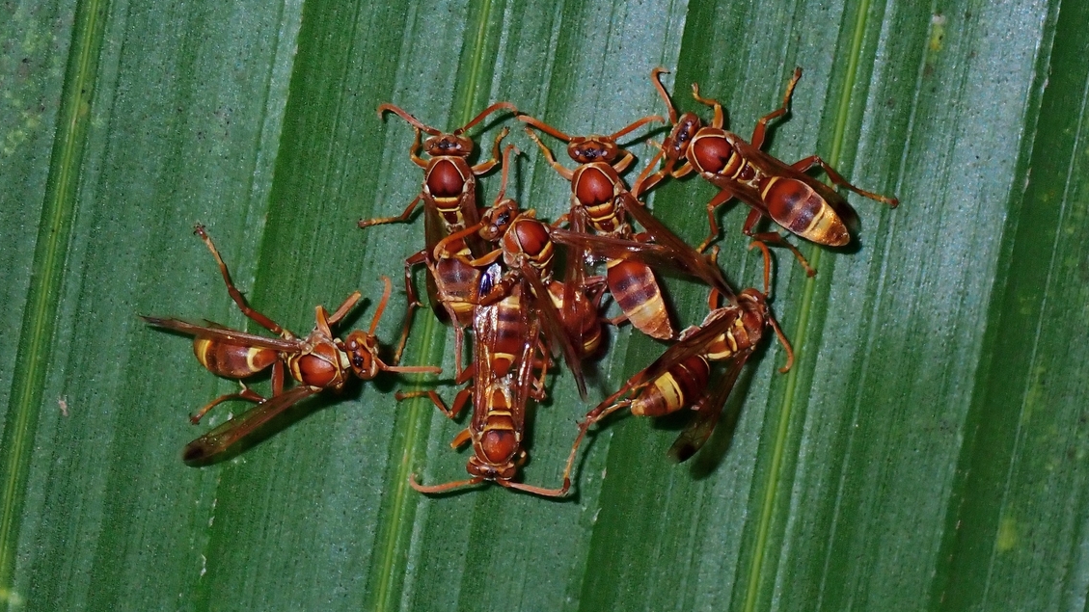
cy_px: 283
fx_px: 3176
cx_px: 545
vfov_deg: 11.0
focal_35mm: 110
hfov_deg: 19.5
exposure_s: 1/200
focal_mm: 18
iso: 200
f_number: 6.3
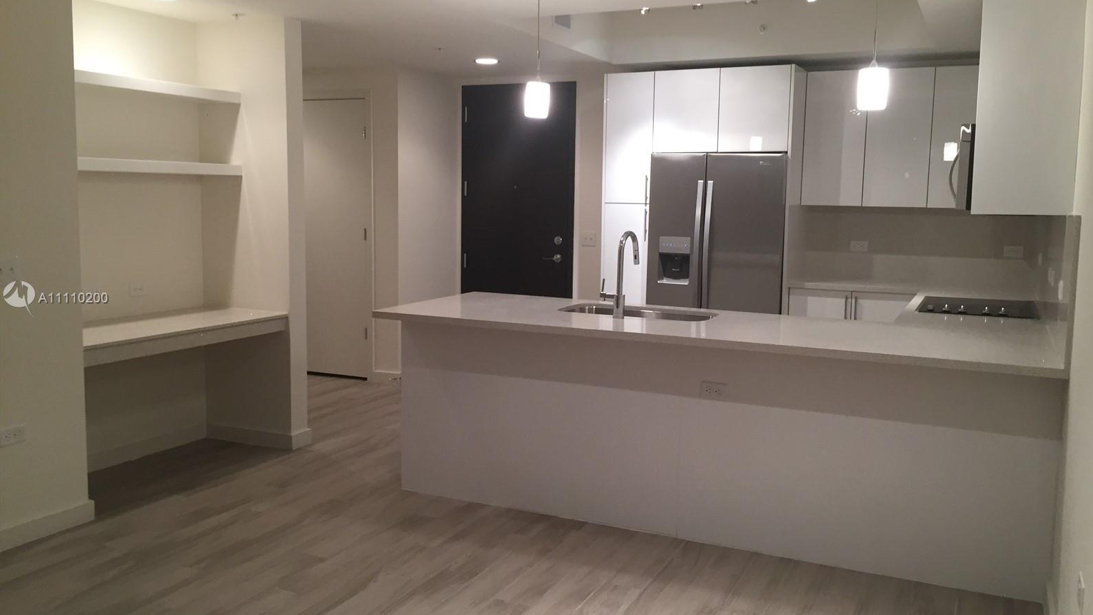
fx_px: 927
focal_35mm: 32
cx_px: 552
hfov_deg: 61.0
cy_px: 299
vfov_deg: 36.7
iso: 100
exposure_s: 1/33
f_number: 2.2
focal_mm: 4.15
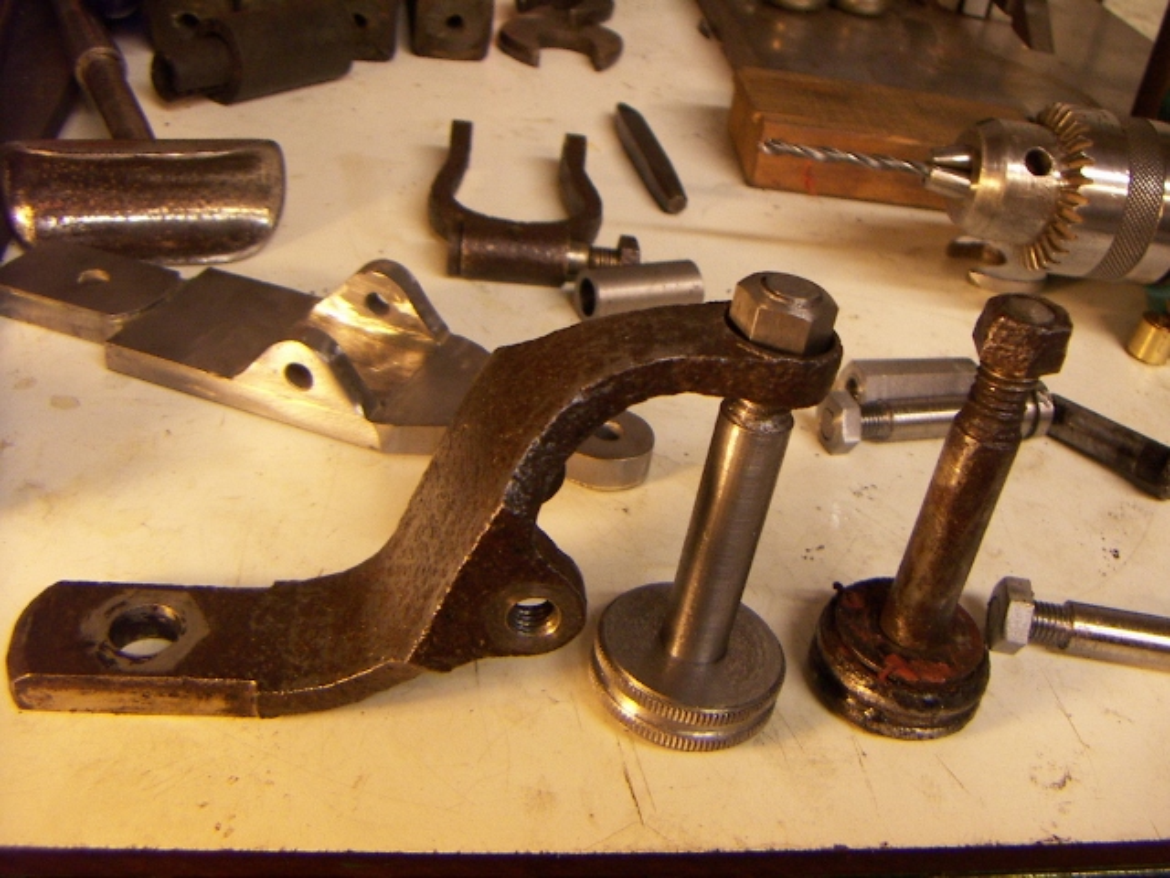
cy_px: 439
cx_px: 585
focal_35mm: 36
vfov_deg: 39.7
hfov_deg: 51.4
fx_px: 1217
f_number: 2.8
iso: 125
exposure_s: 1/50
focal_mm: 4.7
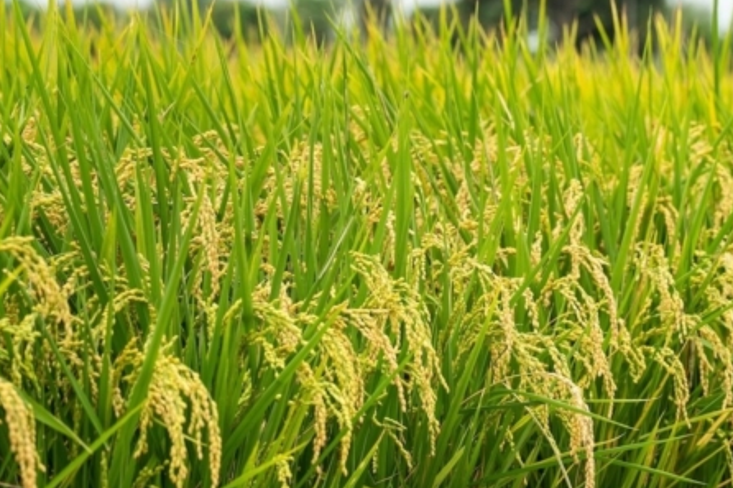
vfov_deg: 7.8
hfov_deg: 11.7
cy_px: 274
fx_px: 3562
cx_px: 452
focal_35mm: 175
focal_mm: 130
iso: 100
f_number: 7.1
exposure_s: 1/160
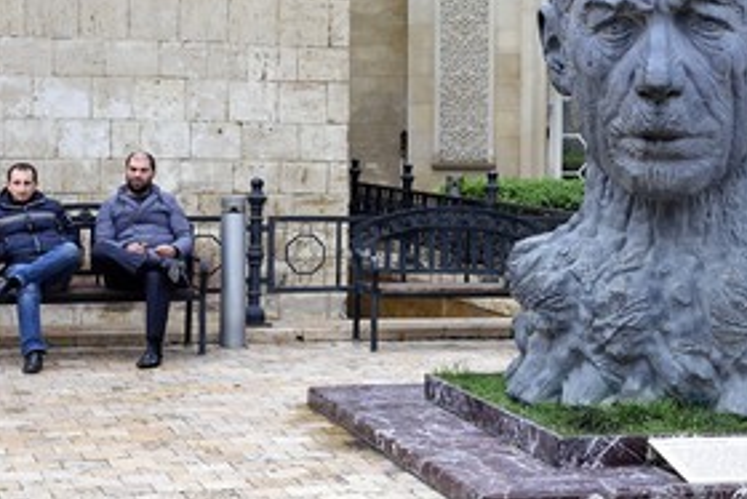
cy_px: 131
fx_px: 1744
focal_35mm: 84
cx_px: 419
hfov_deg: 24.2
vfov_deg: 16.2
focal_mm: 56
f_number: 10
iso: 400
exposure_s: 1/60
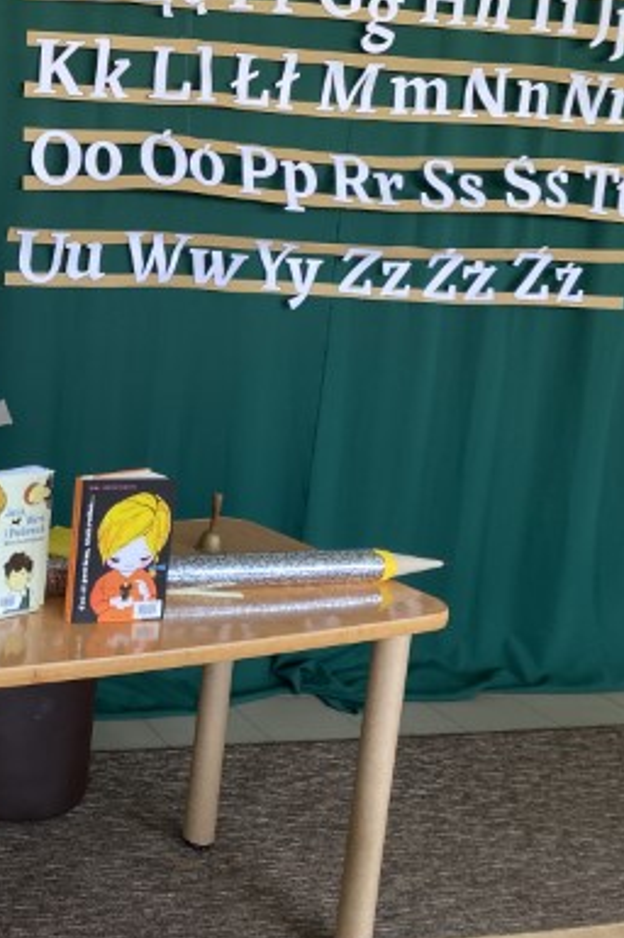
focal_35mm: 45
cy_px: 409
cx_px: -149
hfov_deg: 26.2
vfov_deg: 43.5
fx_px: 1172
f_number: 1.8
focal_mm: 4.25
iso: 100
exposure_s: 1/121
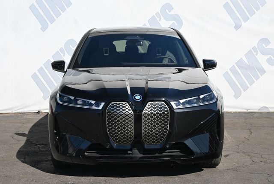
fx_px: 503
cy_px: 92
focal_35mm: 66
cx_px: 137
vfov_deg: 20.7
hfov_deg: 30.5
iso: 110
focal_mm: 44
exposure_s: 1/250
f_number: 6
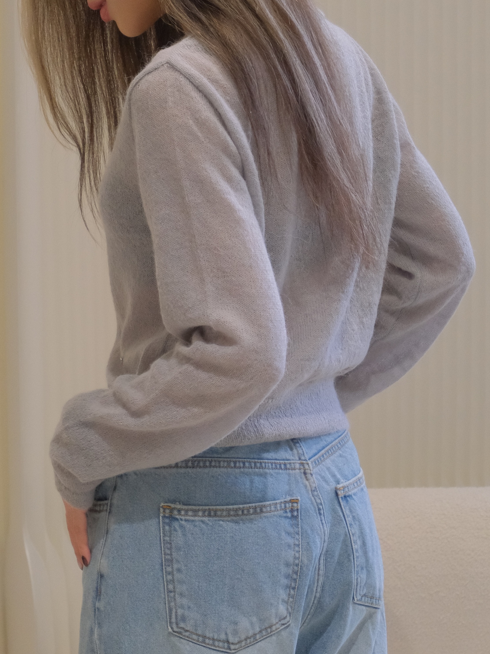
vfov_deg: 18.5
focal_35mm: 106
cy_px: 323
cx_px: 275
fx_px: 2001
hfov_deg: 14.0
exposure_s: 1/280
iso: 4000
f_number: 5.6
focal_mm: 45
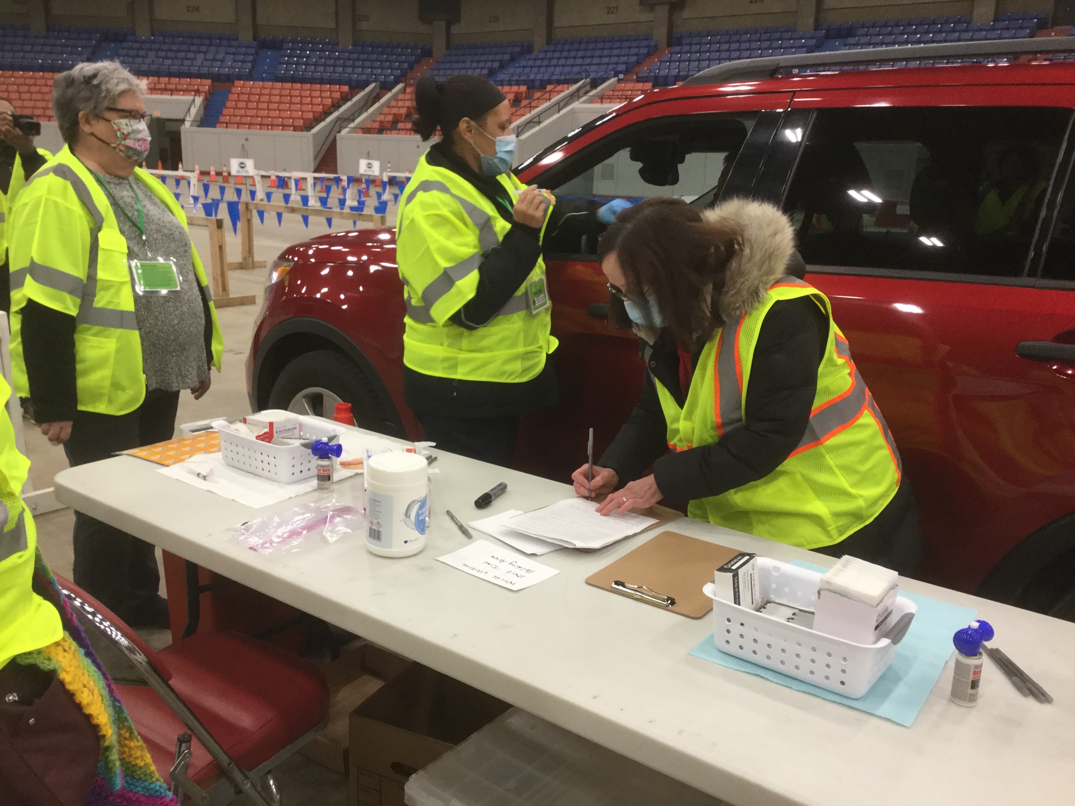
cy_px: 403
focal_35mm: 31
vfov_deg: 45.4
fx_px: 963
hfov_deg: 58.4
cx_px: 538
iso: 64
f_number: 2.4
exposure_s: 1/30
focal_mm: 3.3
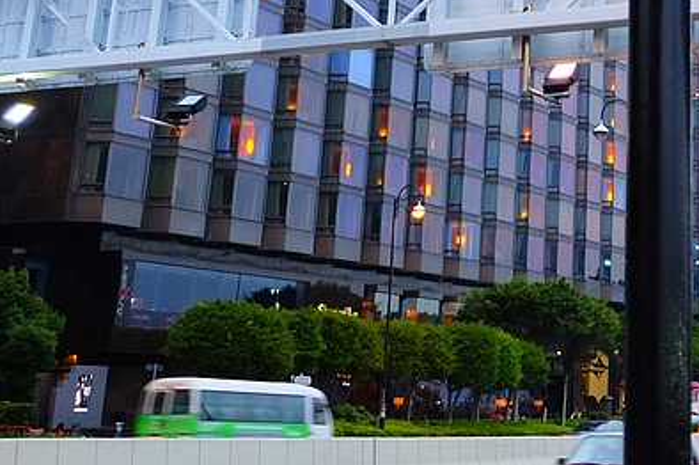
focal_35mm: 78
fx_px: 1513
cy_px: -251
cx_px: 679
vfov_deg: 15.9
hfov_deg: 24.9
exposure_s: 1/30
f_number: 3.5
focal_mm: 16
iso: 640
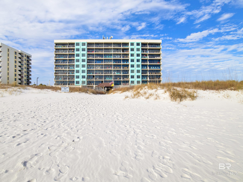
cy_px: 89
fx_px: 147
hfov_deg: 78.7
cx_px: 108
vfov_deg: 63.4
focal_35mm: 21
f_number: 11
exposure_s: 1/400
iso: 200
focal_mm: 19
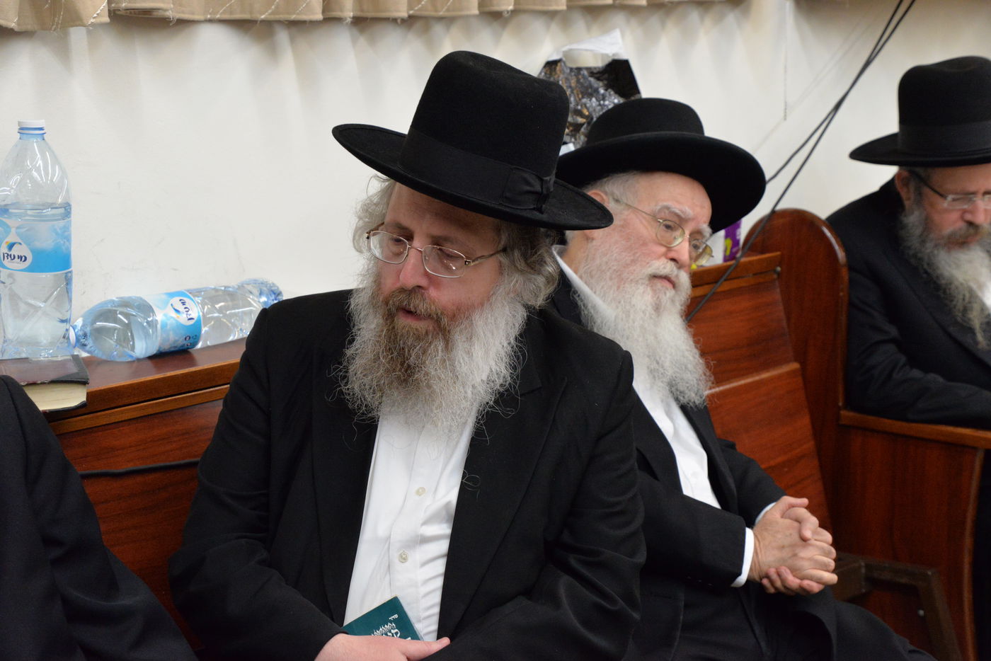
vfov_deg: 19.5
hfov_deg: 28.8
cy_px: 330
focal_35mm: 70
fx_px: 1927
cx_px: 496
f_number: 8
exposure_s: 1/250
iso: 5000
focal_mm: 70
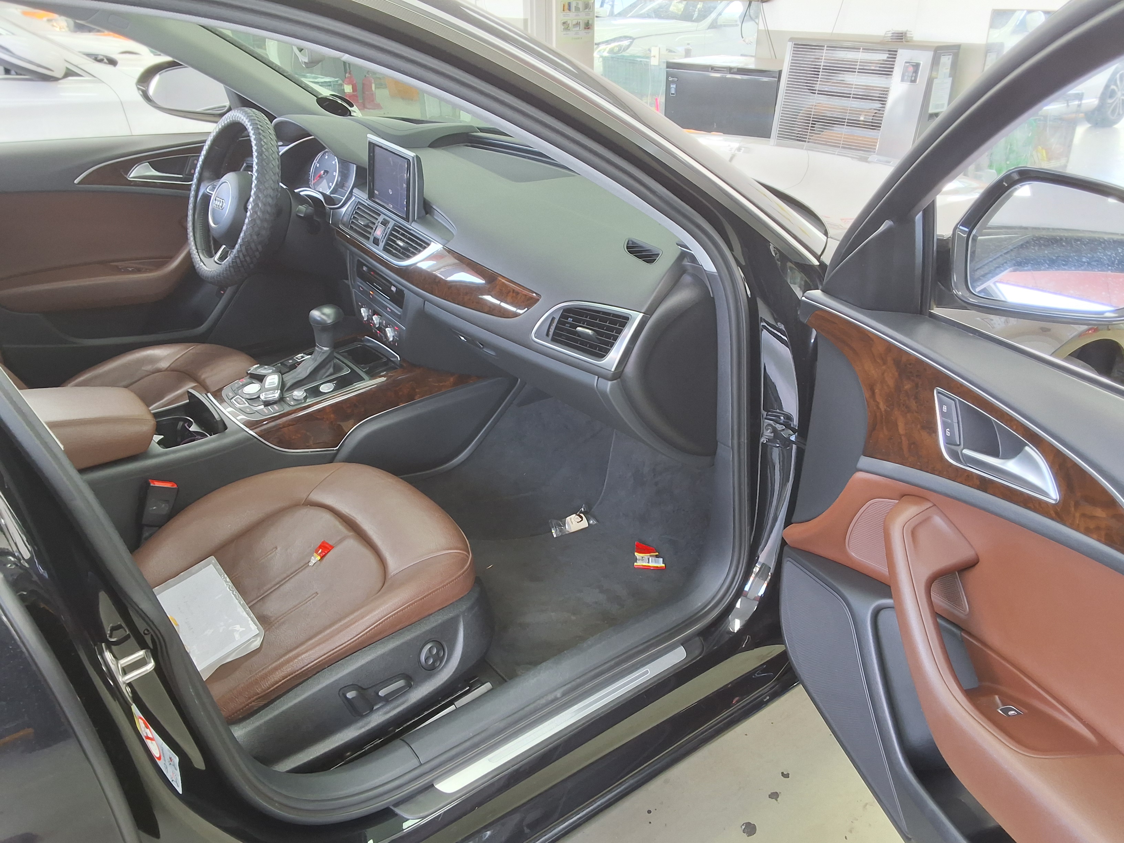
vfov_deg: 49.7
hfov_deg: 63.4
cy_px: 422
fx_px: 909
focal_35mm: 28
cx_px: 562
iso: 80
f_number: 1.9
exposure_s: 1/40
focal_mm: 2.91
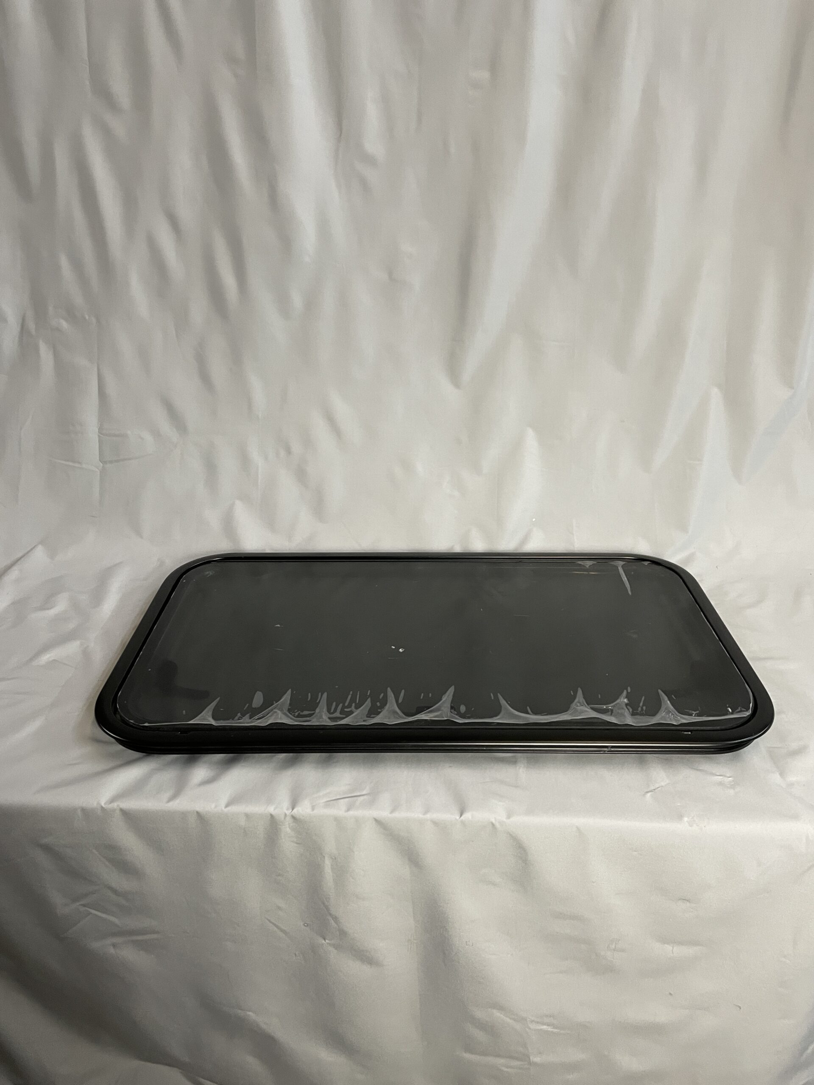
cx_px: 407
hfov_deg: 53.1
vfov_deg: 67.3
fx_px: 815
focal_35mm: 26
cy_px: 542
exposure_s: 1/50
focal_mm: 4.2
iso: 200
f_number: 1.6
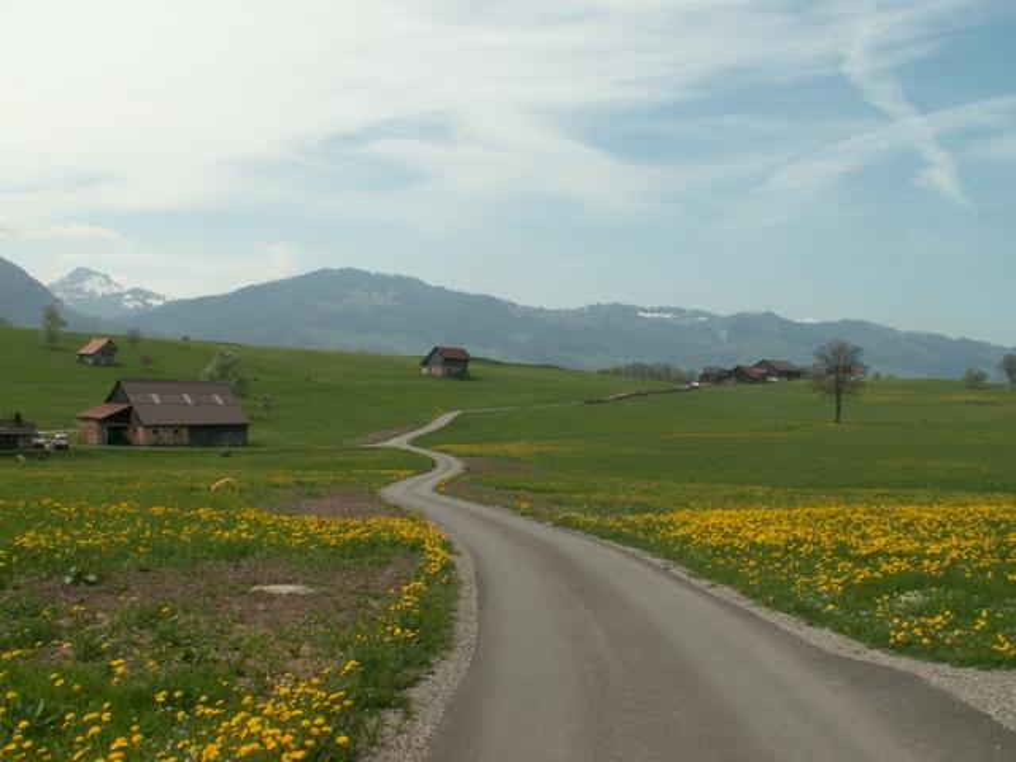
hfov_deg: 52.6
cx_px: 508
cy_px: 381
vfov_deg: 40.7
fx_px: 1027
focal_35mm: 35
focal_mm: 5.86
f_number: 7.1
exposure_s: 1/200
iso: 50
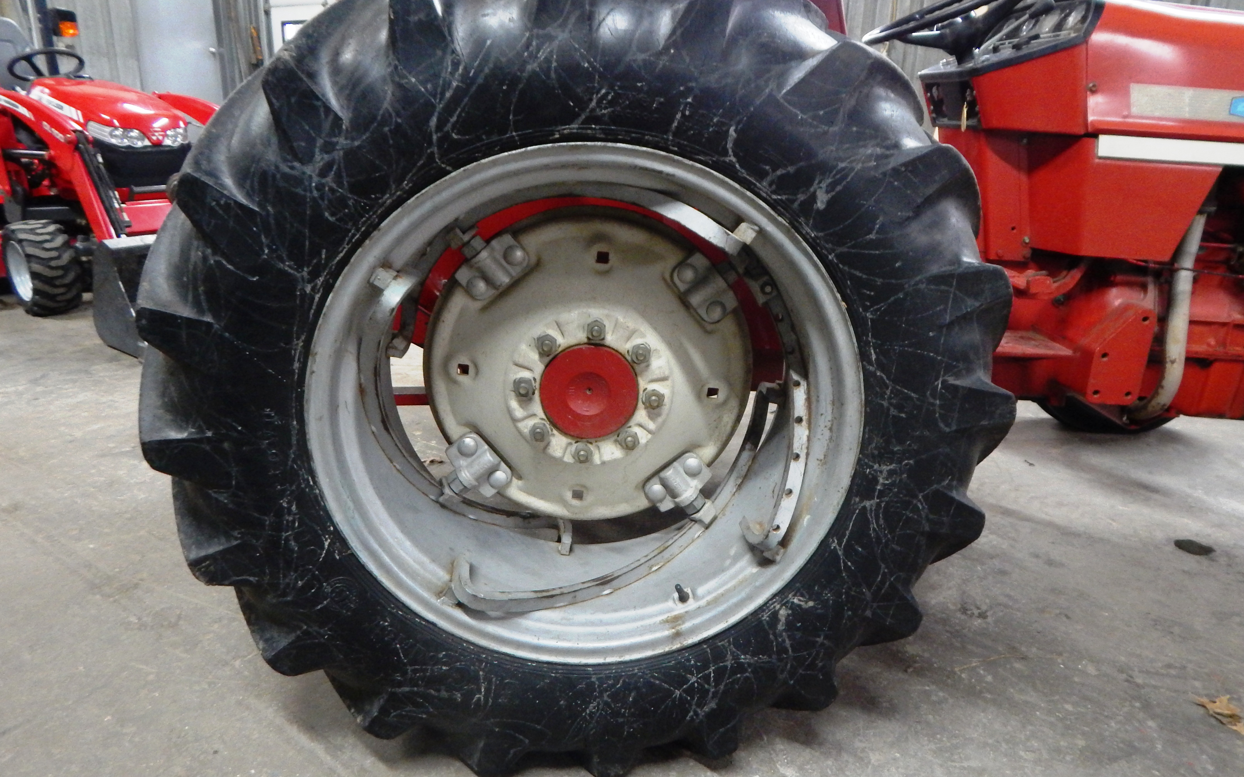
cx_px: 639
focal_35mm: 24
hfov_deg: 74.8
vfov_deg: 51.0
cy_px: 363
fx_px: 814
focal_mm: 4
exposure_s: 1/15
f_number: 3
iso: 400
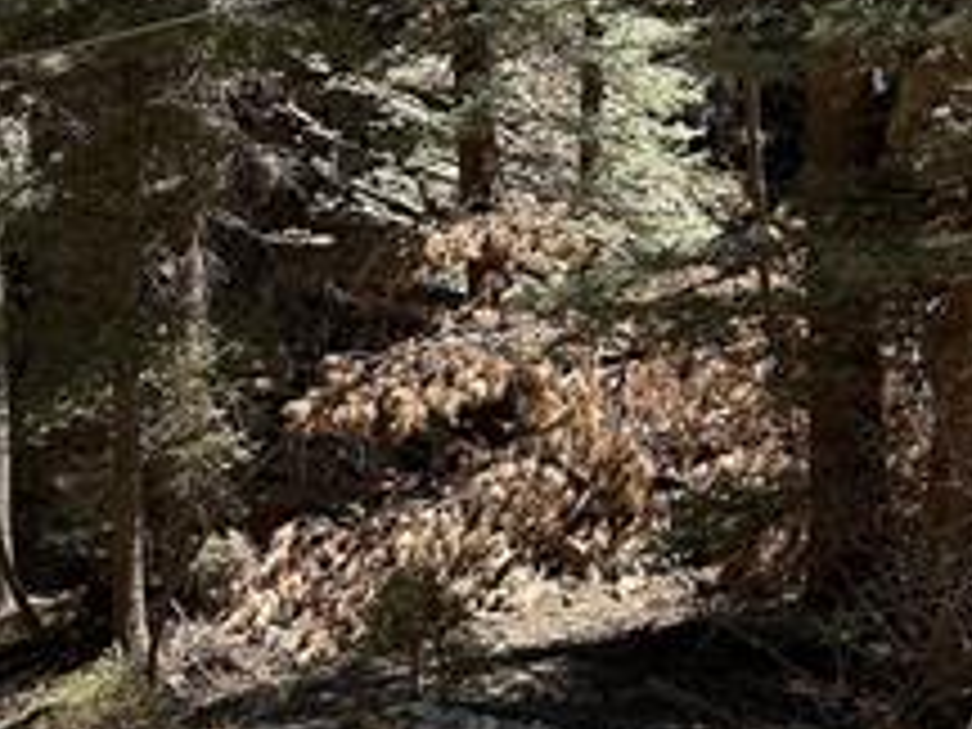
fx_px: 1994
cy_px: 718
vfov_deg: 20.1
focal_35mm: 71
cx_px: -297
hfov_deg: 24.0
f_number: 1.78
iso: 80
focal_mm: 6.86
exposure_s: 1/2809
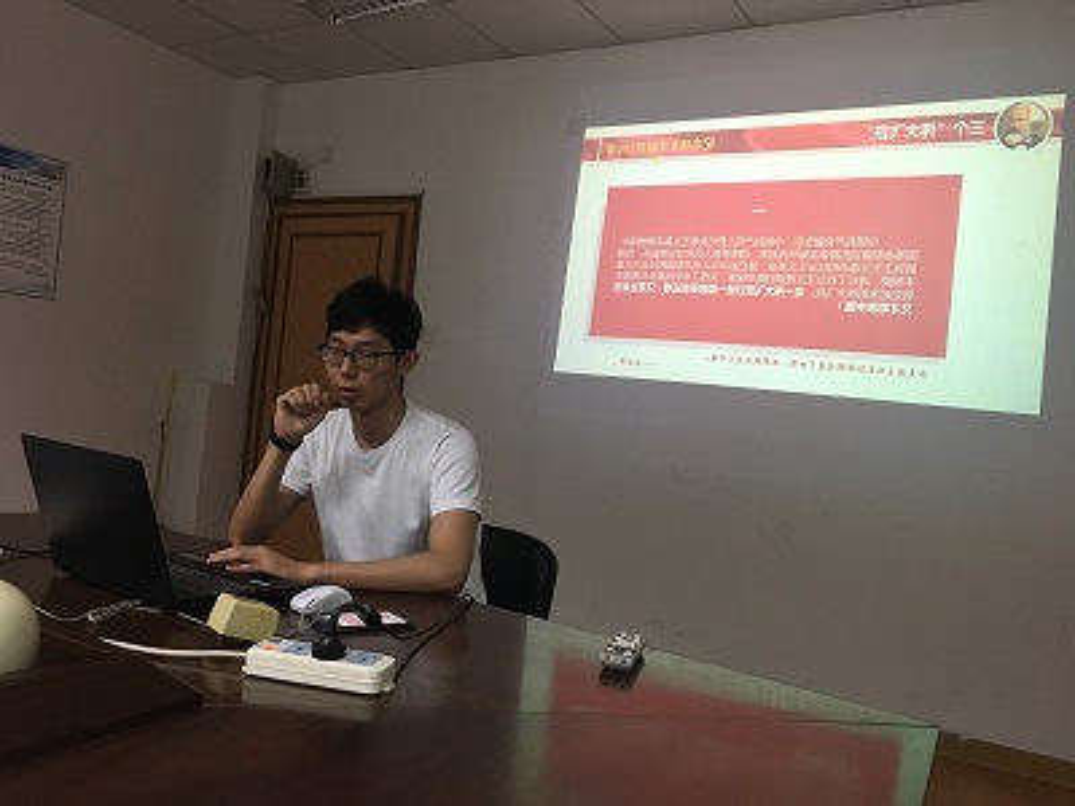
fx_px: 901
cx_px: 538
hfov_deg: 61.7
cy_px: 403
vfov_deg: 48.2
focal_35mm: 29
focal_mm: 4.15
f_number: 2.2
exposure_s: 1/33
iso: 200
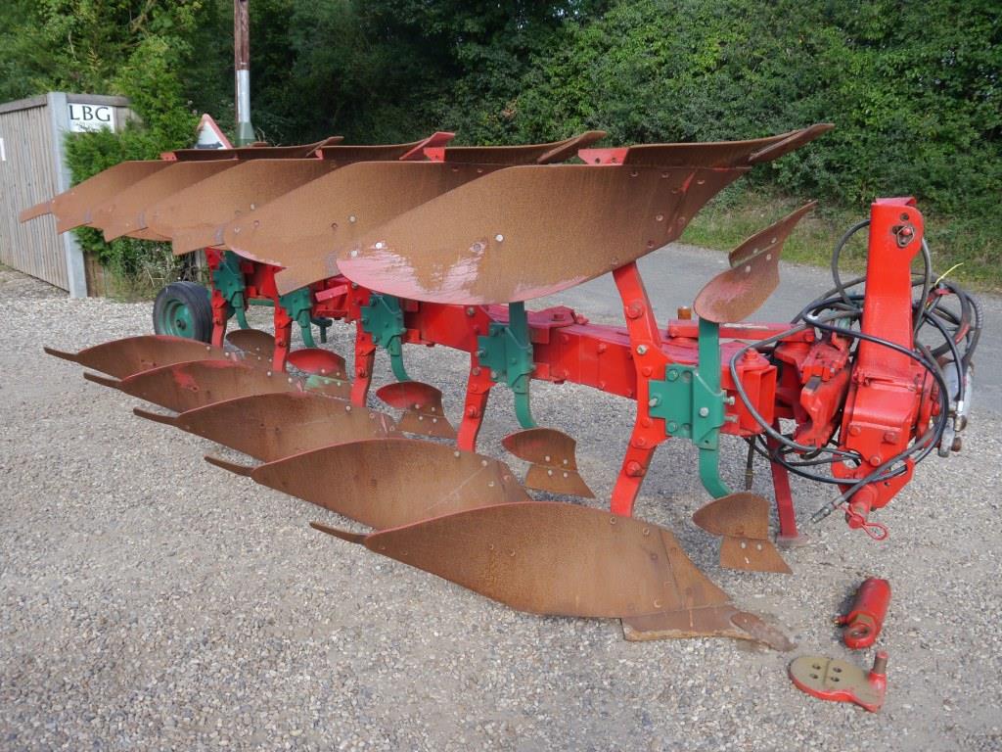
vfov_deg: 49.7
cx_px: 501
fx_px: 810
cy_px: 376
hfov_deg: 63.4
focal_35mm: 28
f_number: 5
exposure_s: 1/200
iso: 160
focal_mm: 14
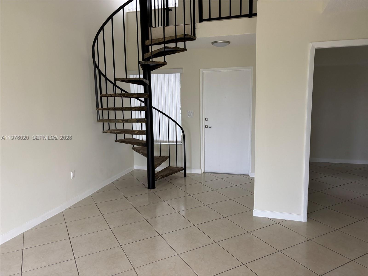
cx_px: 184
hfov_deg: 67.3
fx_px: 276
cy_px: 138
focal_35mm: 26
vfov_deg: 53.1
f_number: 1.6
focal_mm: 5.96
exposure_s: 1/60
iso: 250
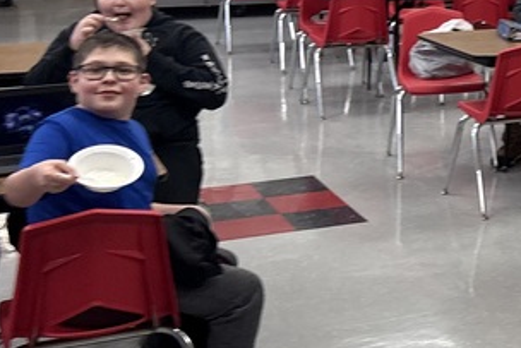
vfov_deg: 14.9
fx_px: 1318
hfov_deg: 19.4
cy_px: 38
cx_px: 787
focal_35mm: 91
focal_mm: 5.96
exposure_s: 1/123
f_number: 1.6
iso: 125
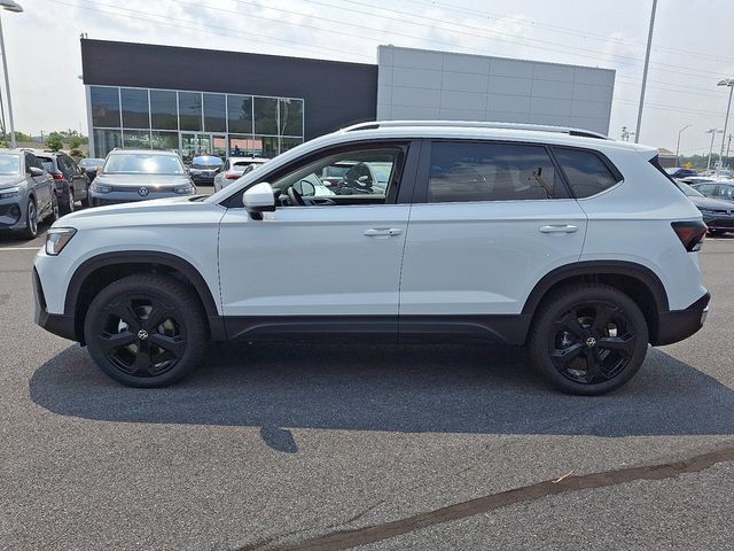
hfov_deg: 69.4
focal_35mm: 25
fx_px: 530
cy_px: 276
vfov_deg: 54.9
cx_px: 367
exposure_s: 1/2000
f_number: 1.8
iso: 25
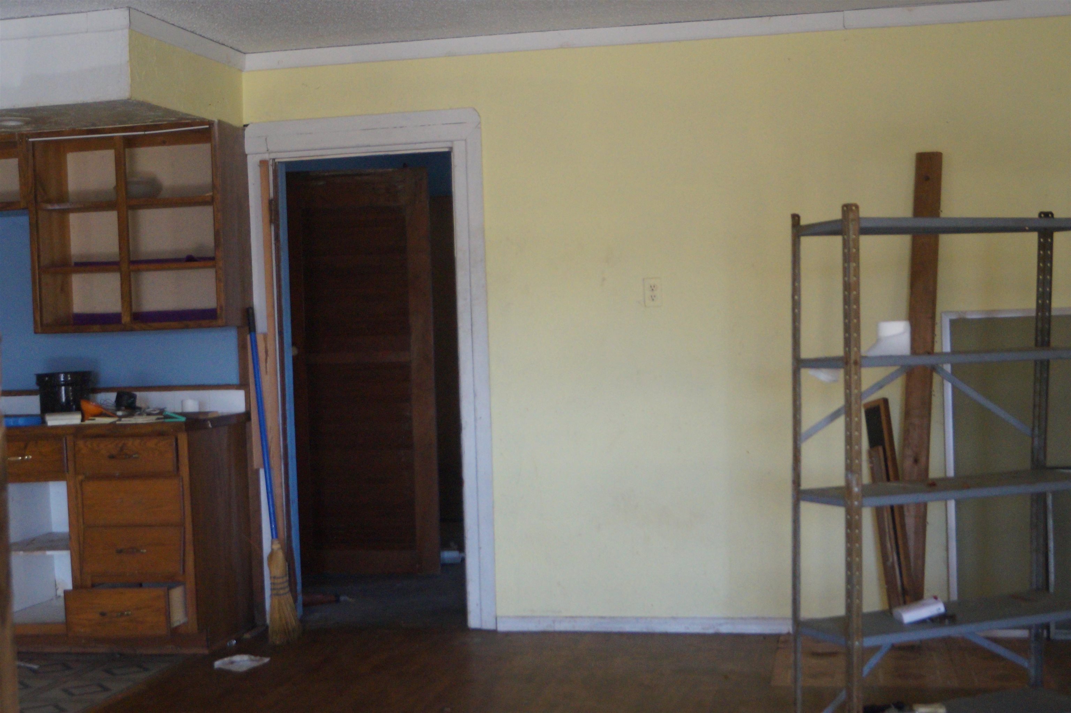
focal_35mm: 45
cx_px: 536
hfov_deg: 43.6
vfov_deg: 29.8
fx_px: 1338
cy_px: 356
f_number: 4.5
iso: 2500
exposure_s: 1/160
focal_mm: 30
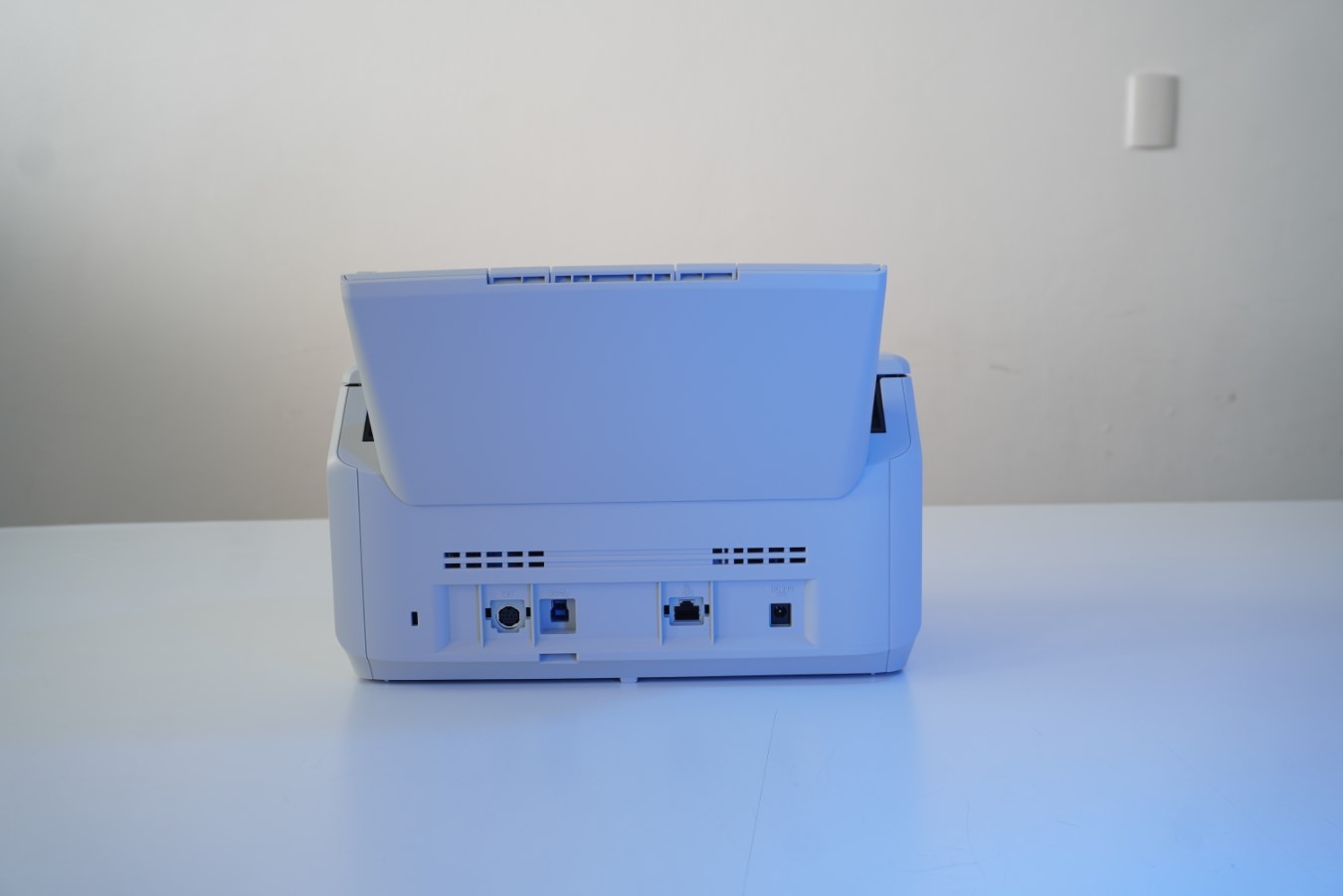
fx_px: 1287
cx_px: 672
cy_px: 448
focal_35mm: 34
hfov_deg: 55.1
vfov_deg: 38.4
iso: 100
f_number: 5.6
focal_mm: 23
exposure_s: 1/25
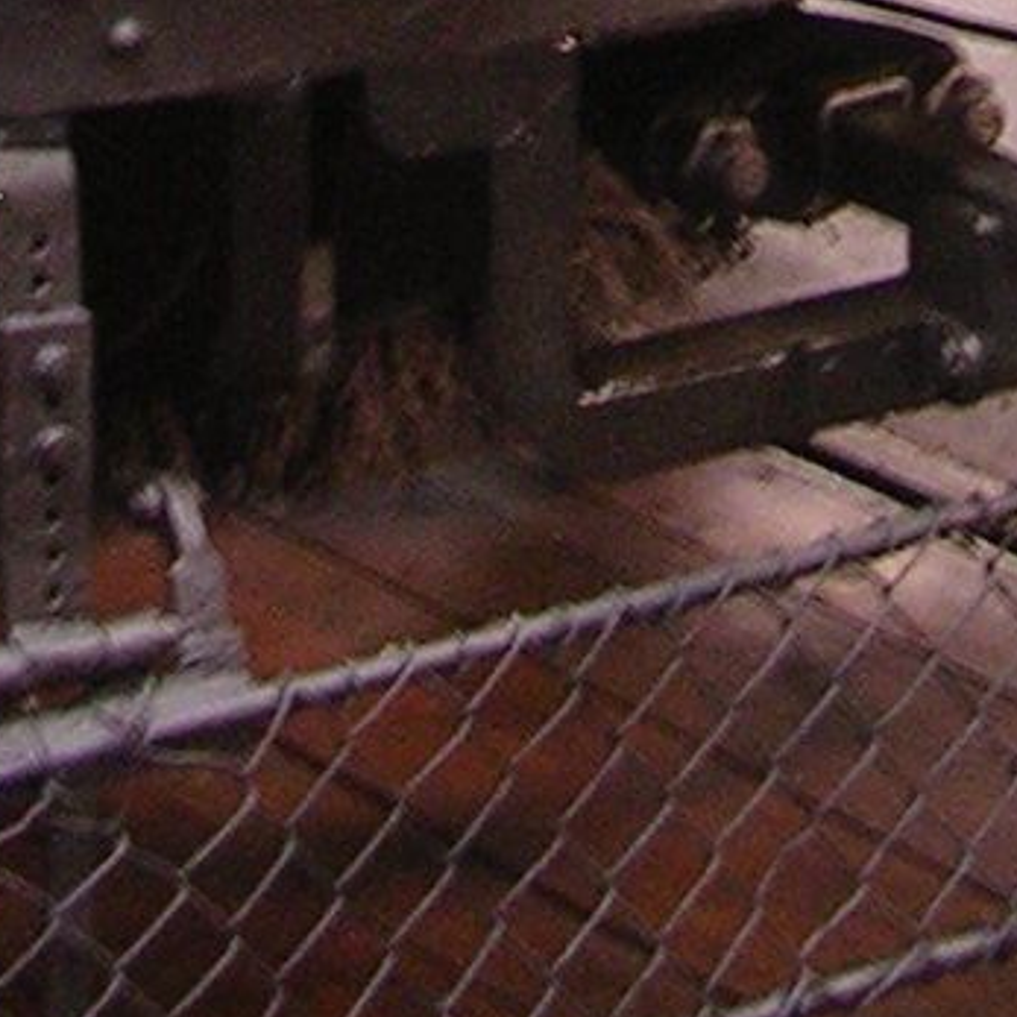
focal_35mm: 198
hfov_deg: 8.8
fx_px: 6581
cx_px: 50
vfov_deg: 7.9
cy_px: -1715
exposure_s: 1/4.4
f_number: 2.8
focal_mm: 5.8
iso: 70
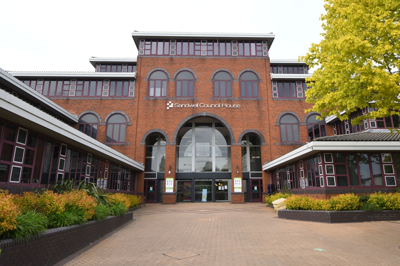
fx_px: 267
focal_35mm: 24
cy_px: 133
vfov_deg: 53.1
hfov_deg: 73.7
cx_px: 200
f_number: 8
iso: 400
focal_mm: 24
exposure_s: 1/250
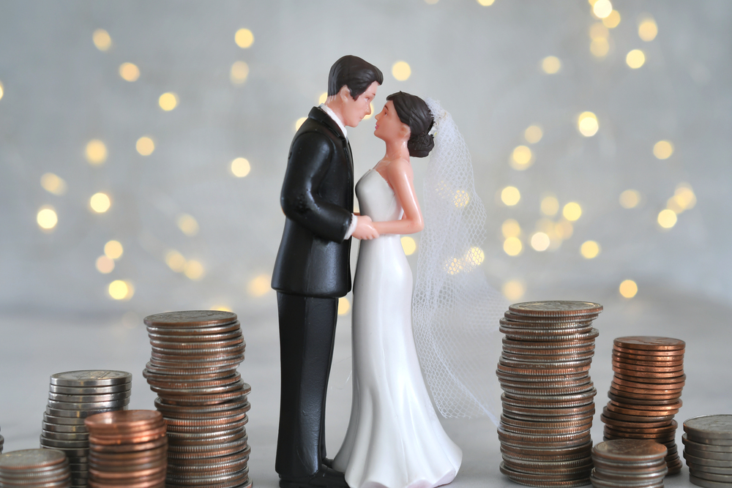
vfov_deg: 22.6
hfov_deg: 33.4
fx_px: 1220
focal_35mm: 60
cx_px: 366
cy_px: 244
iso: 200
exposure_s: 1/60
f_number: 5.6
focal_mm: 40
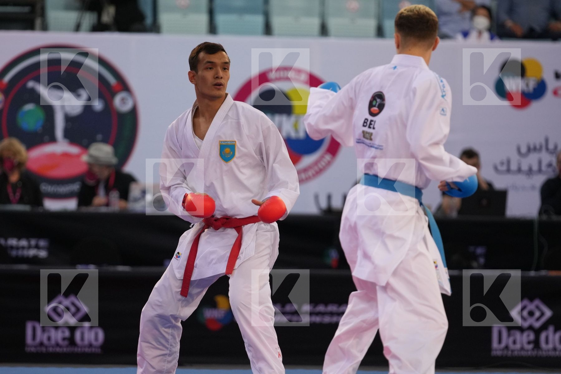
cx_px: 280
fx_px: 4675
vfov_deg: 4.6
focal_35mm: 300
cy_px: 187
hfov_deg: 6.9
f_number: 2.8
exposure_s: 1/1000
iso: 1600
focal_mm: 200
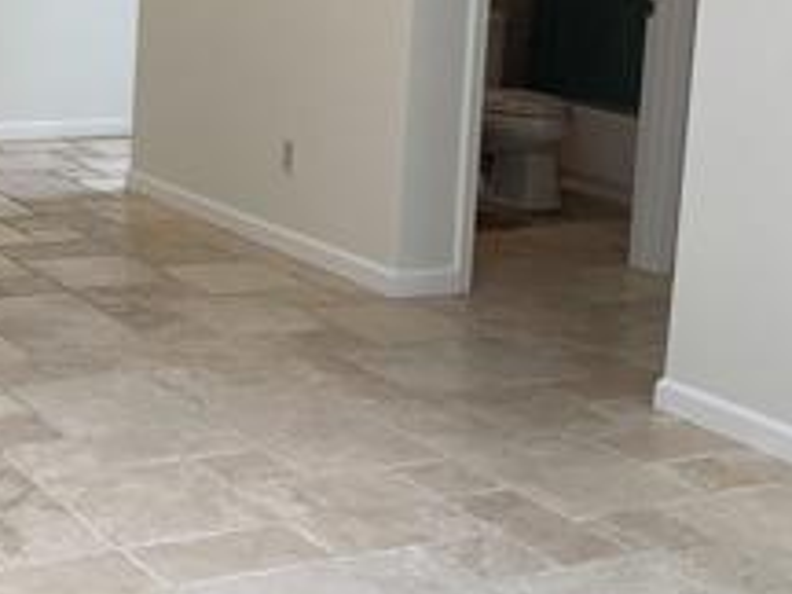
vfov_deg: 18.9
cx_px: -26
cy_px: 77
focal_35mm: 77
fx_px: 1762
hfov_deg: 24.1
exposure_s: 1/120
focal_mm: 4.25
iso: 50
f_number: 1.8
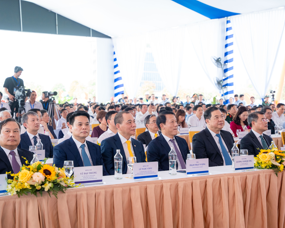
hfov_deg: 27.3
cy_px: 114
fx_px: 588
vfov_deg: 22.0
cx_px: 142
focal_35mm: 70
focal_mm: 61.6
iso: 1600
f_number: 5
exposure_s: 1/500
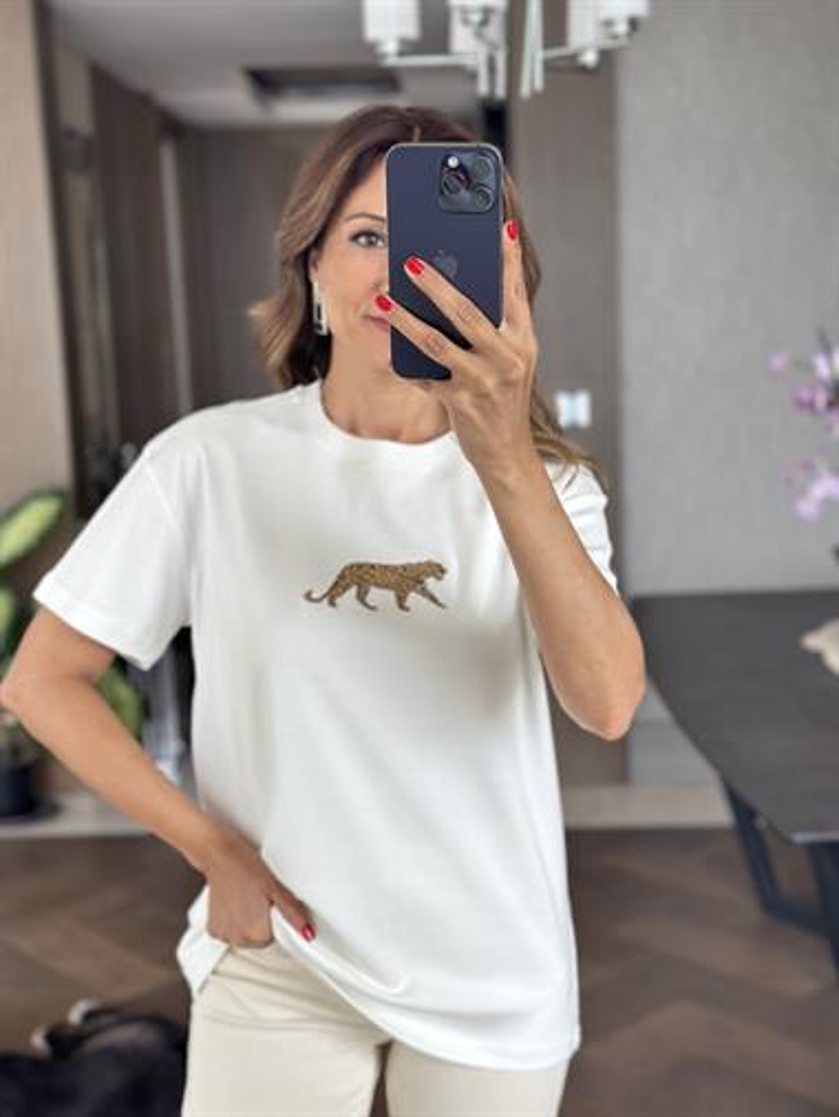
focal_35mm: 48
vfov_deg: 39.6
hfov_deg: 30.3
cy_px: 558
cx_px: 420
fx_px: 1550
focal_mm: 6.86
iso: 125
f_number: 1.78
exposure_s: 1/300
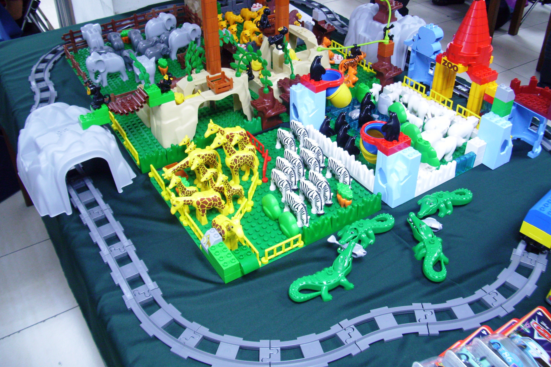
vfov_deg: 38.9
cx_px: 274
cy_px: 168
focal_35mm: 34
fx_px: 520
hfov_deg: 55.8
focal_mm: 5.7
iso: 160
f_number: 2.9
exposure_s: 1/13
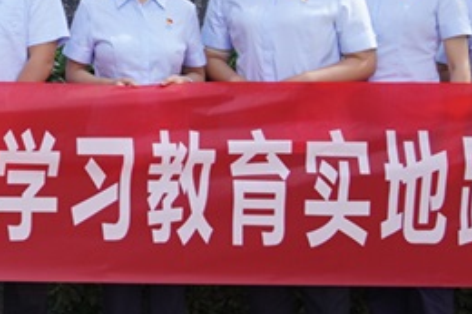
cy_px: -324
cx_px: -519
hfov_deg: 12.2
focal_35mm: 146
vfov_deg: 8.8
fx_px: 1913
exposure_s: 1/125
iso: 100
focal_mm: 25
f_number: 5.6
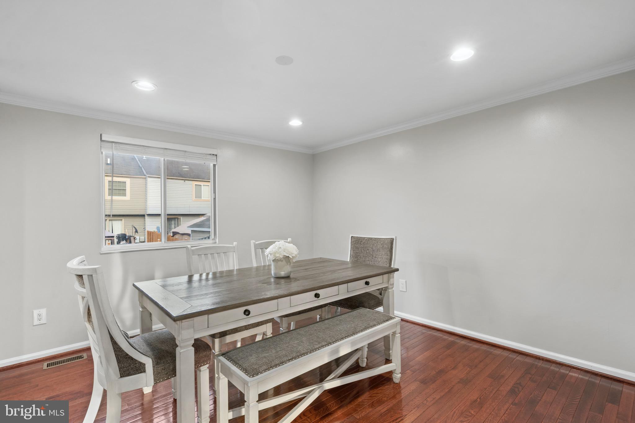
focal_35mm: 17
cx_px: 318
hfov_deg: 93.3
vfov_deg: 70.4
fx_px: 300
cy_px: 212
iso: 400
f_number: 8
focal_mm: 17
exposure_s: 1/5
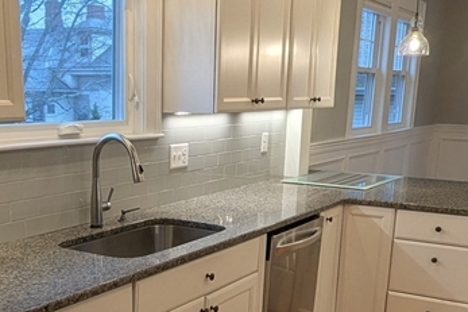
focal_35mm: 49
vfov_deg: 26.8
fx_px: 637
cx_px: 159
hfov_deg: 39.9
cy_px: 262
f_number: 2.2
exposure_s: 1/120
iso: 90
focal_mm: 2.35
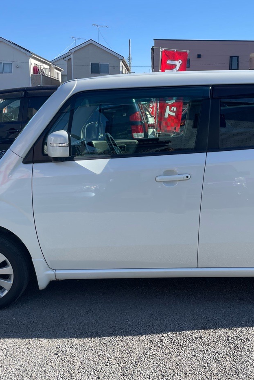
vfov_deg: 51.9
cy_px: 189
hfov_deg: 35.7
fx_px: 391
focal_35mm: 37
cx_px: 160
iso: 32
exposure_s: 1/1855
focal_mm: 4.2
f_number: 1.6
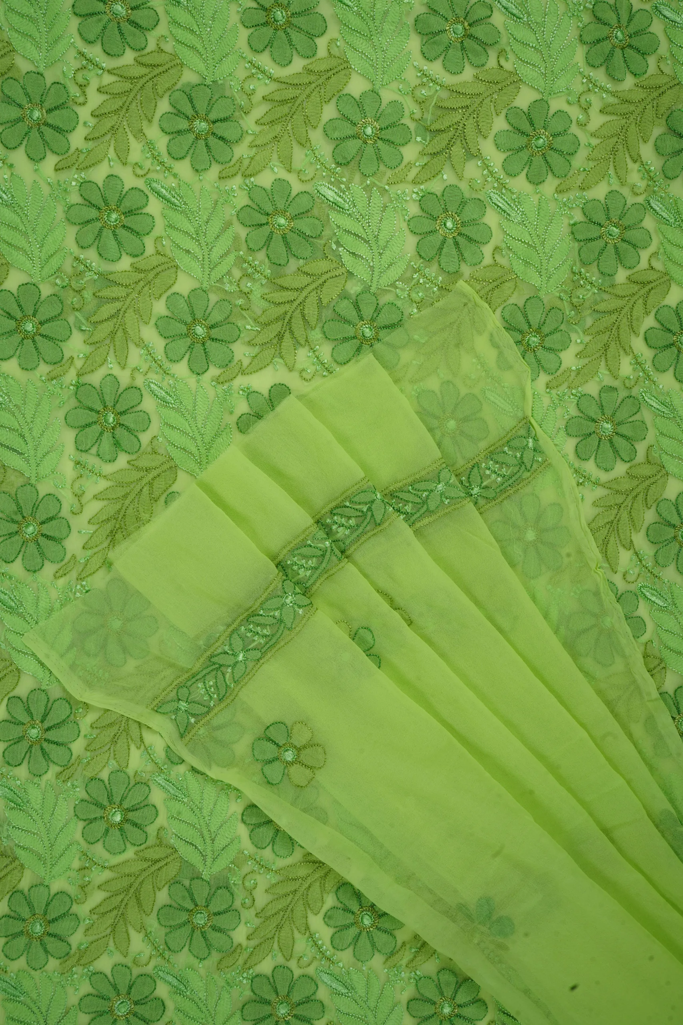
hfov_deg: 45.0
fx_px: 825
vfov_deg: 63.7
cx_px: 342
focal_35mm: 29
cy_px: 512
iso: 100
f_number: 16
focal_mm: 29
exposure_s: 1/125
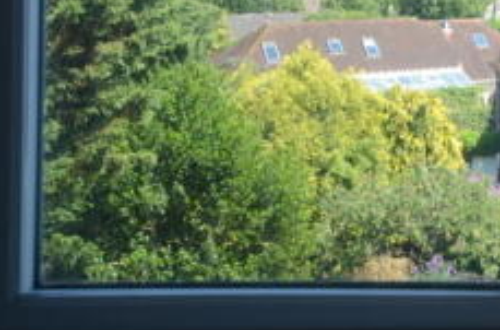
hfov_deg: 21.6
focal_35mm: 86
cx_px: 640
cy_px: -92
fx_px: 1190
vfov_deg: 15.1
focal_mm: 20
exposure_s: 1/100
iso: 100
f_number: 5.6
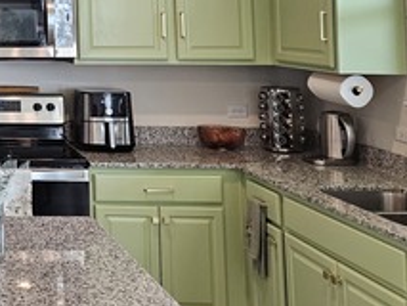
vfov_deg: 20.2
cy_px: -46
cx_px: -139
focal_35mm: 69
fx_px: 812
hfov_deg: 24.2
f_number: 1.8
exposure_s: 1/120
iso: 160
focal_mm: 5.4
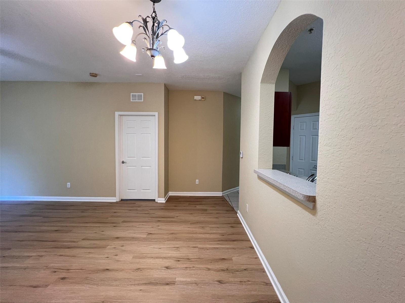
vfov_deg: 89.9
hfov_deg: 106.2
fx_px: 152
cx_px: 202
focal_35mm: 13
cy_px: 152
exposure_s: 1/60
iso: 250
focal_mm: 1.57
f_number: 1.8
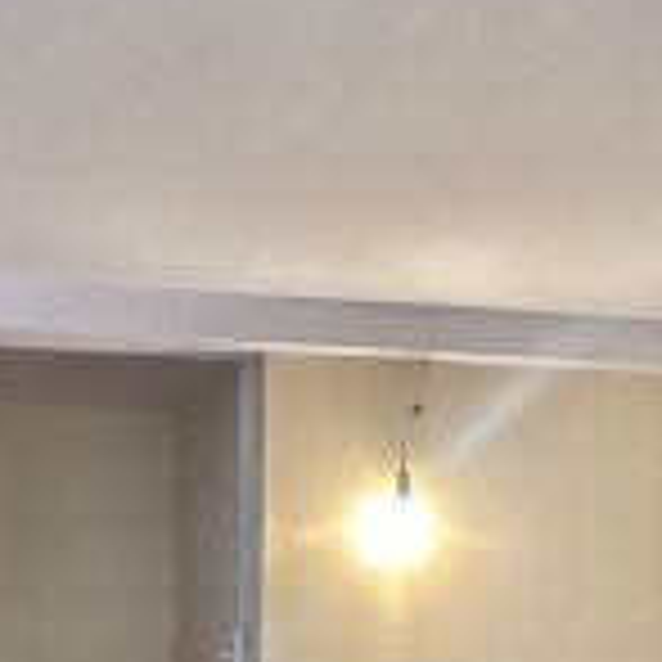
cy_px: 741
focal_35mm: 45
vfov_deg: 32.6
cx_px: 198
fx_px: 974
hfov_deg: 37.0
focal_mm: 2.22
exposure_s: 1/50
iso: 320
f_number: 2.2
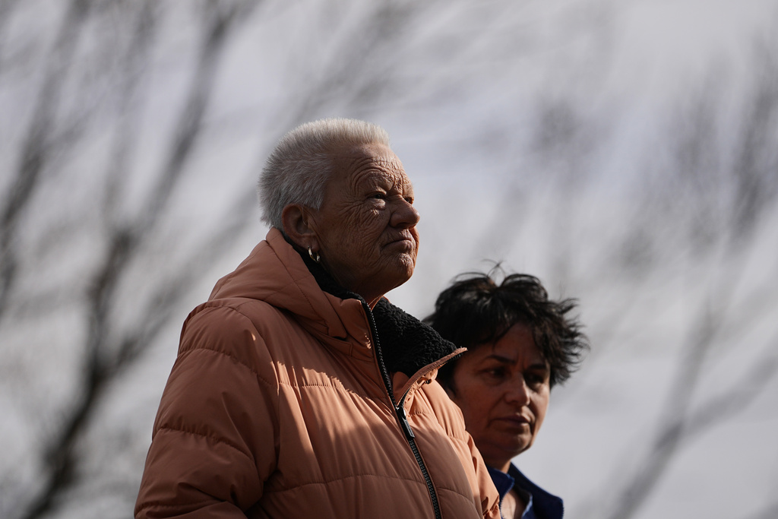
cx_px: 389
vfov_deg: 5.1
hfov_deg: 7.7
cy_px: 260
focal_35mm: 267
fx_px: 5771
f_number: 2.8
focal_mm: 178
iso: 160
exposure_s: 1/8000
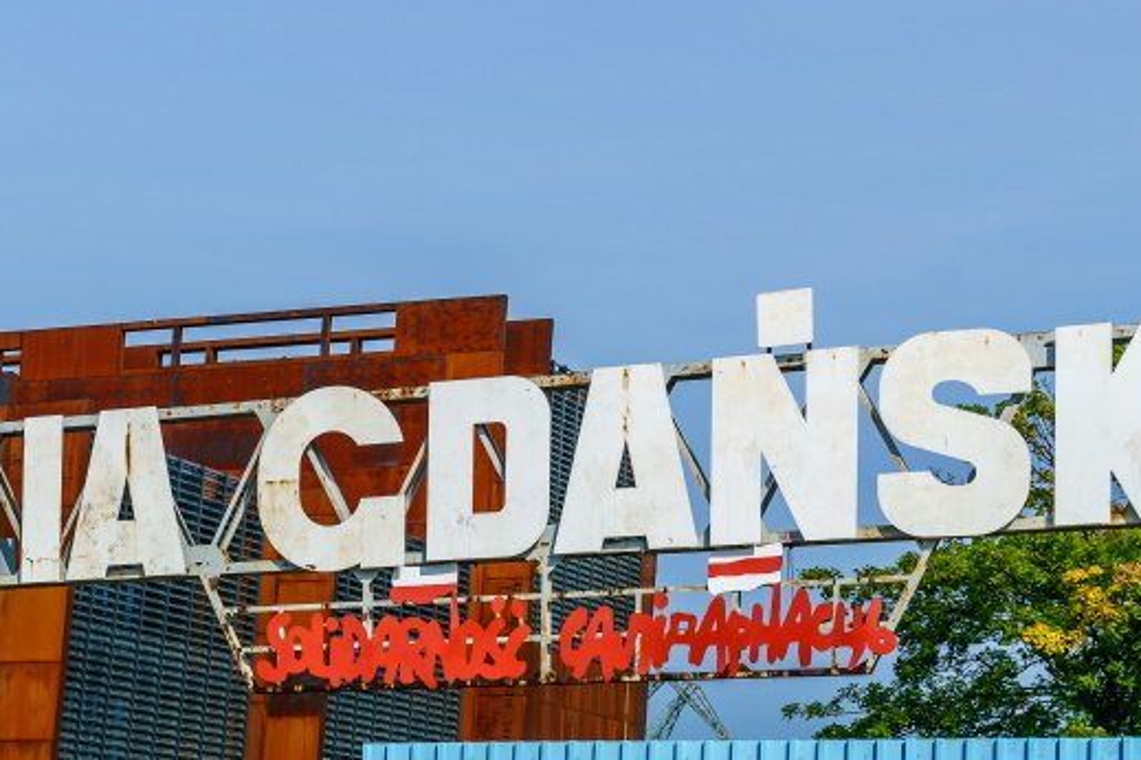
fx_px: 2567
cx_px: 160
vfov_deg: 16.4
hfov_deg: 24.5
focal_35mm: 81
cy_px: 837
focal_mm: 35
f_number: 5.6
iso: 200
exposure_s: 1/500
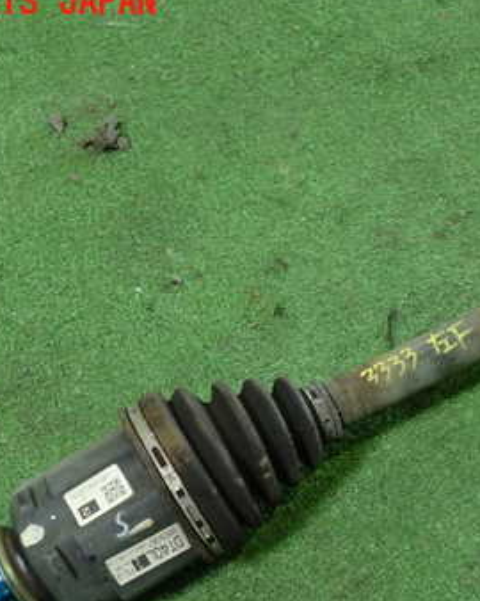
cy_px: 381
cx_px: 366
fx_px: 924
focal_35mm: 52
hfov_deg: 28.6
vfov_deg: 35.8
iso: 500
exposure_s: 1/30
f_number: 2.3
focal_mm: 5.4
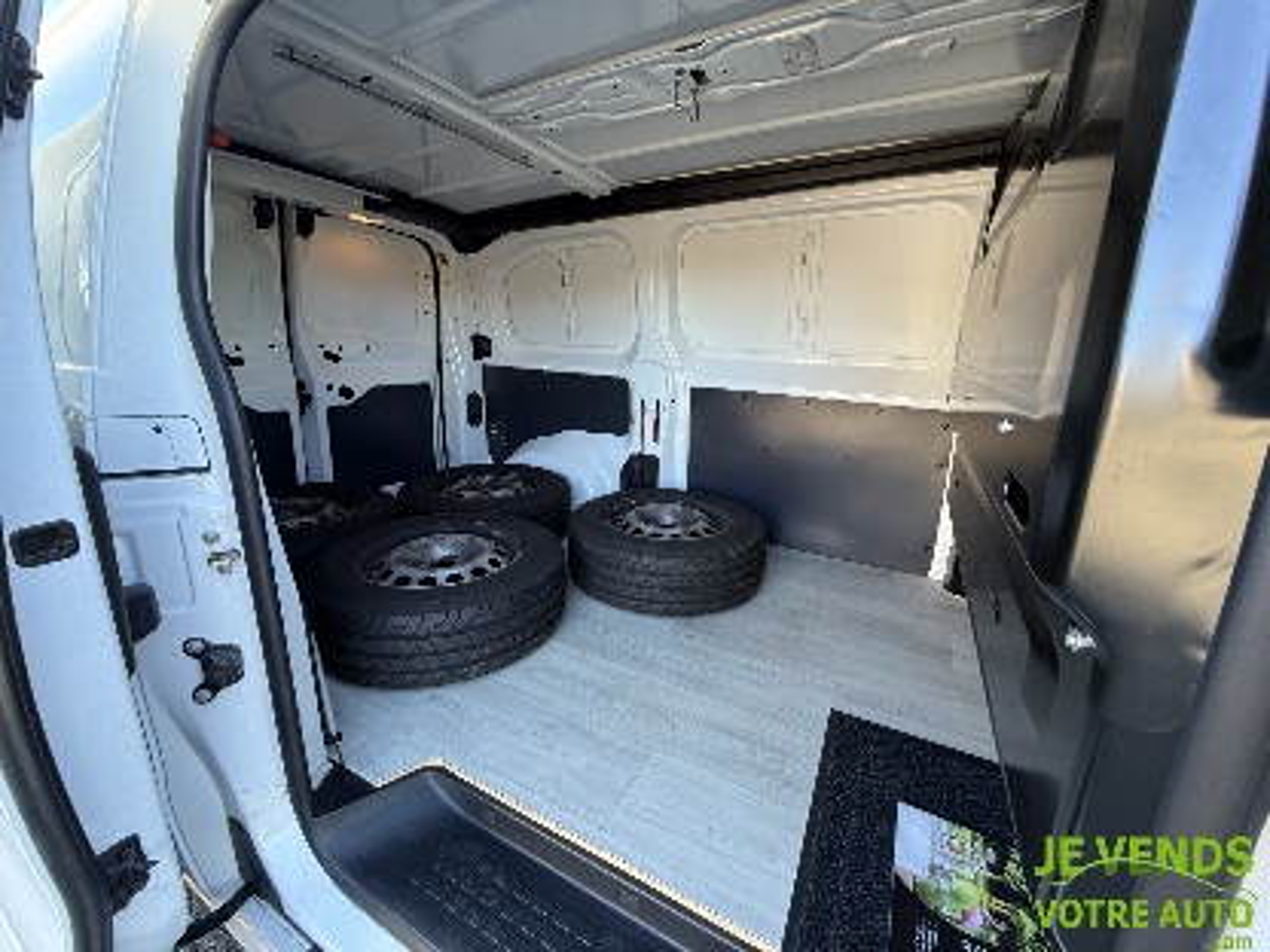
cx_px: 635
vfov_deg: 85.7
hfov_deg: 102.1
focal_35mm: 14
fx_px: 514
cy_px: 476
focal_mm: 2.22
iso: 125
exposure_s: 1/99
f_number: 2.2
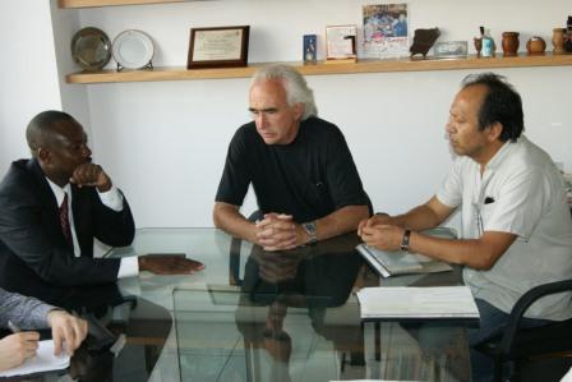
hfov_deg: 37.8
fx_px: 834
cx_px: 286
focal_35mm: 52
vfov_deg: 25.8
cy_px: 191
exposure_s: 1/60
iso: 400
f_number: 5.6
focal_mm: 35
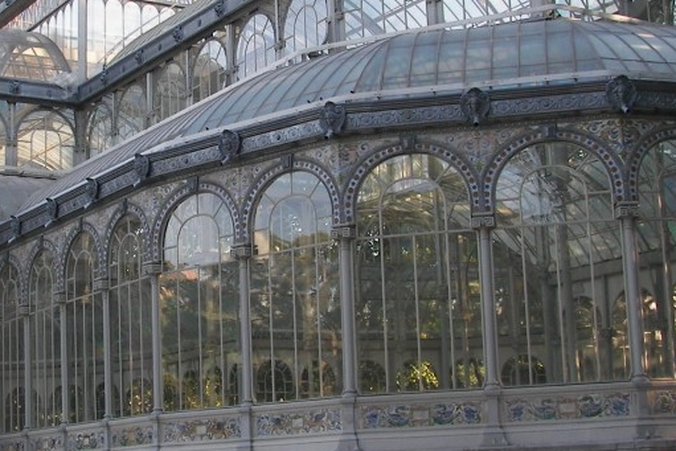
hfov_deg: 26.8
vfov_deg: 18.2
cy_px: 173
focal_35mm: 75
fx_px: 1409
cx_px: 216
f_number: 2.8
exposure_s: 1/160
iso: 50
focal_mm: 6
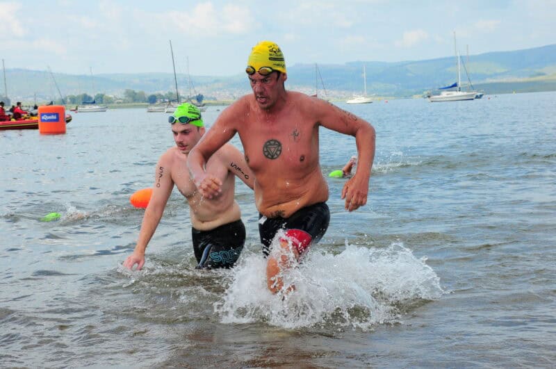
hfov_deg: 26.0
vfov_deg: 17.4
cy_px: 184
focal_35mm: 78
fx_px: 1203
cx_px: 278
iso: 400
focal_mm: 52
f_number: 13
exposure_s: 1/320
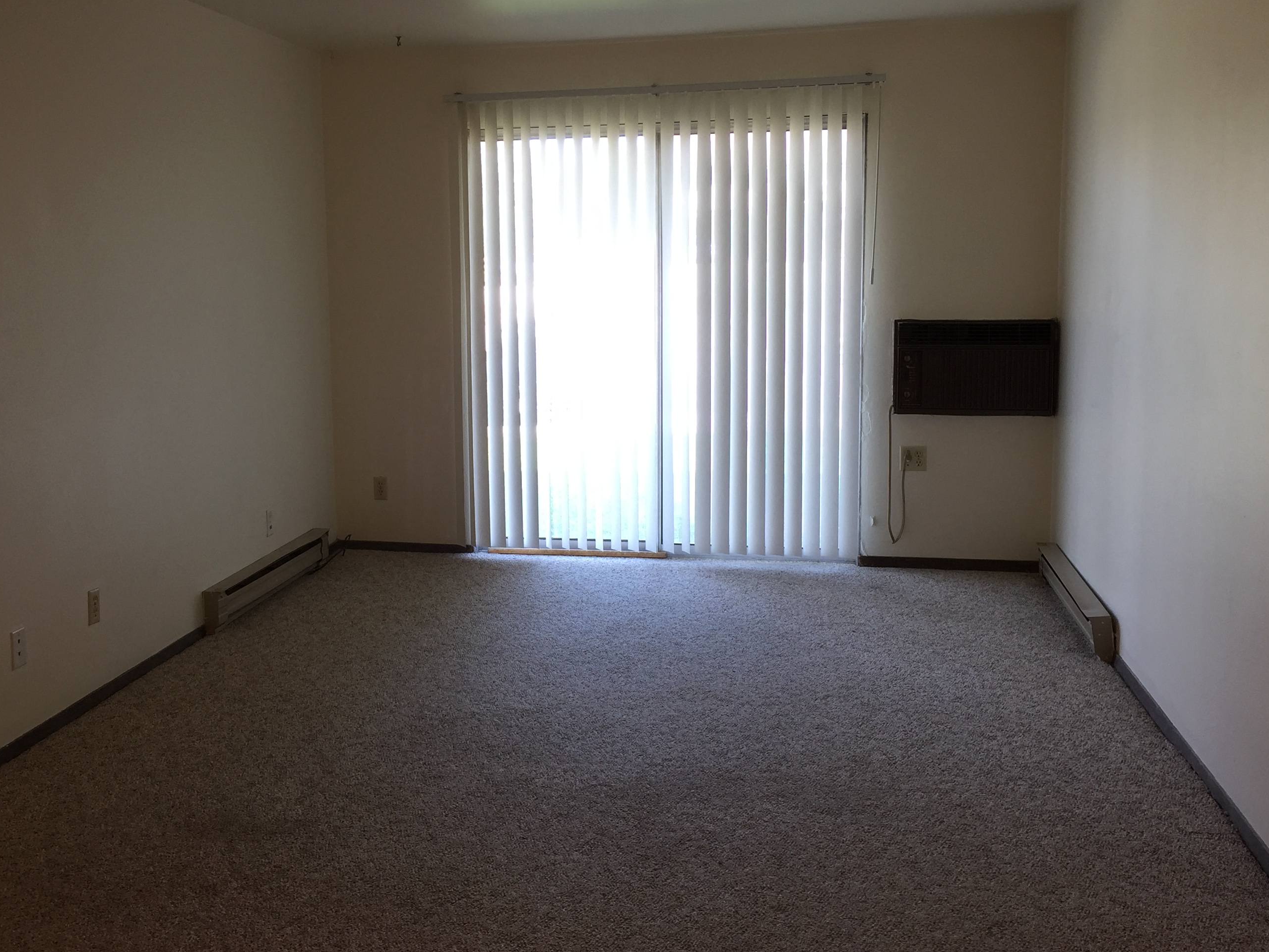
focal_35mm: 37
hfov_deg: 49.8
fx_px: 1357
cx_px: 511
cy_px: 416
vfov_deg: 38.6
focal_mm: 4.15
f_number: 2.2
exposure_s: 1/30
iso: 32
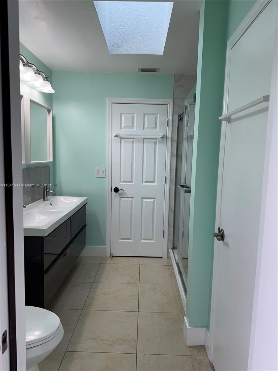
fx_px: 257
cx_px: 139
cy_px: 186
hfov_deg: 56.8
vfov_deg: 71.6
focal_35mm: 24
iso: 64
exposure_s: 1/148
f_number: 1.78
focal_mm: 6.76
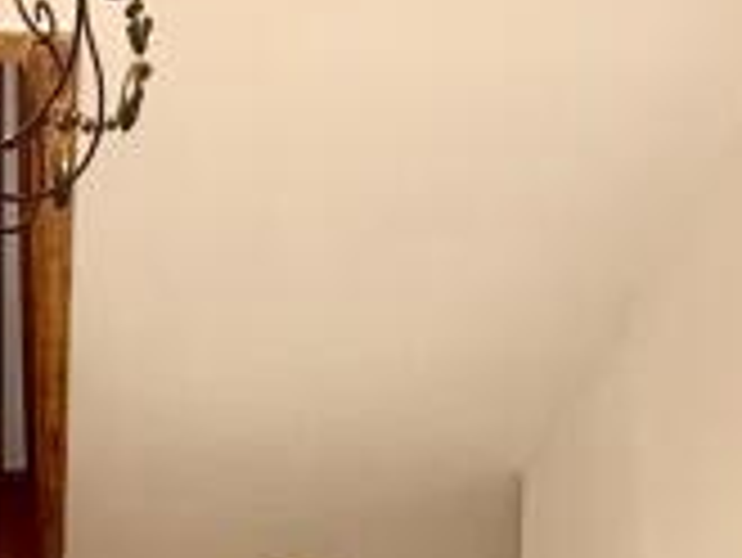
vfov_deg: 13.5
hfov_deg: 21.7
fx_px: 1866
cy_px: 1238
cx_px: 0
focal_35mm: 87
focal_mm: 2.22
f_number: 2.2
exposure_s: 1/99
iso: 80
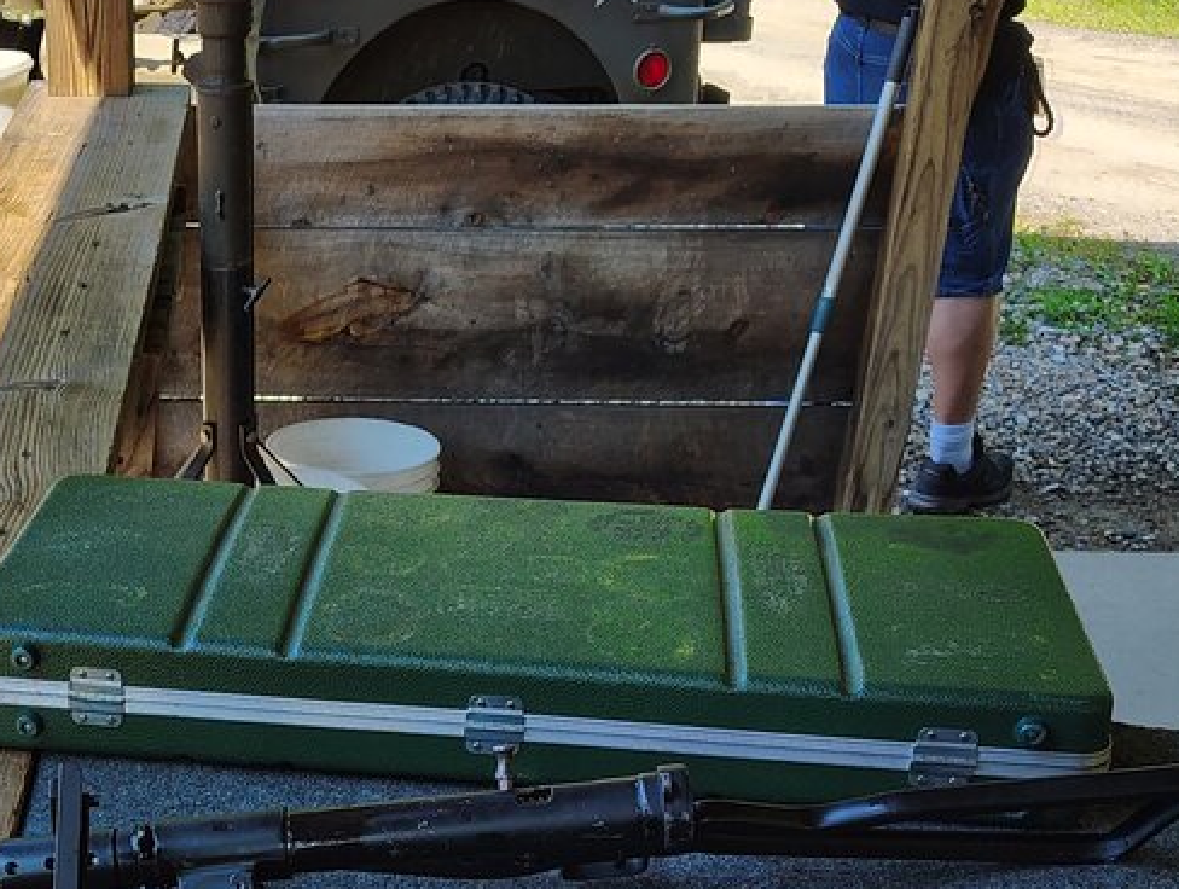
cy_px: 937
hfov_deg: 31.5
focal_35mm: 59
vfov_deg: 23.6
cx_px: 186
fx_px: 2013
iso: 100
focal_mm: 5.56
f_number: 1.8
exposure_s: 1/211
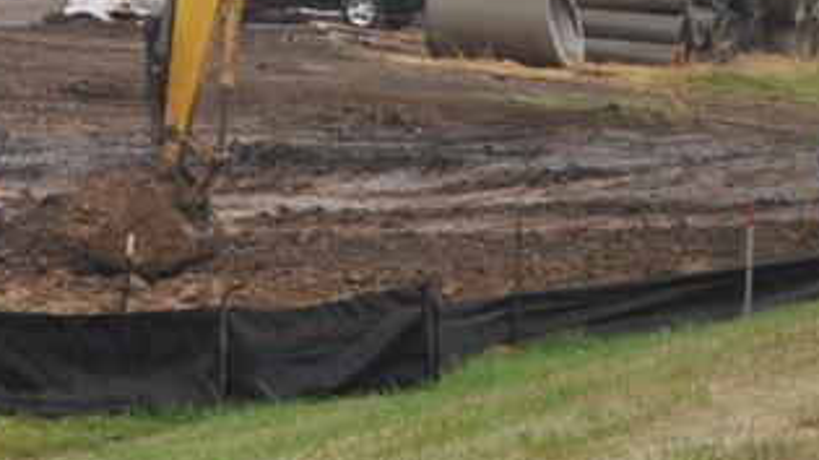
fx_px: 6881
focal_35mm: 317
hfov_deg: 6.7
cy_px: 62
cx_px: -614
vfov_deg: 3.8
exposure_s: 1/125
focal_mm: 55
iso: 200
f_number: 5.6
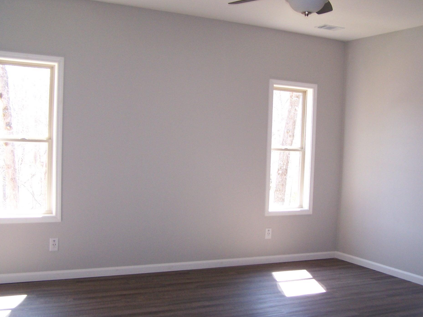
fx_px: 513
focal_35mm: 42
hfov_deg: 44.8
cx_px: 222
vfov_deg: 34.4
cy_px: 162
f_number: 2.8
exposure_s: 1/125
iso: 140
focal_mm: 6.3
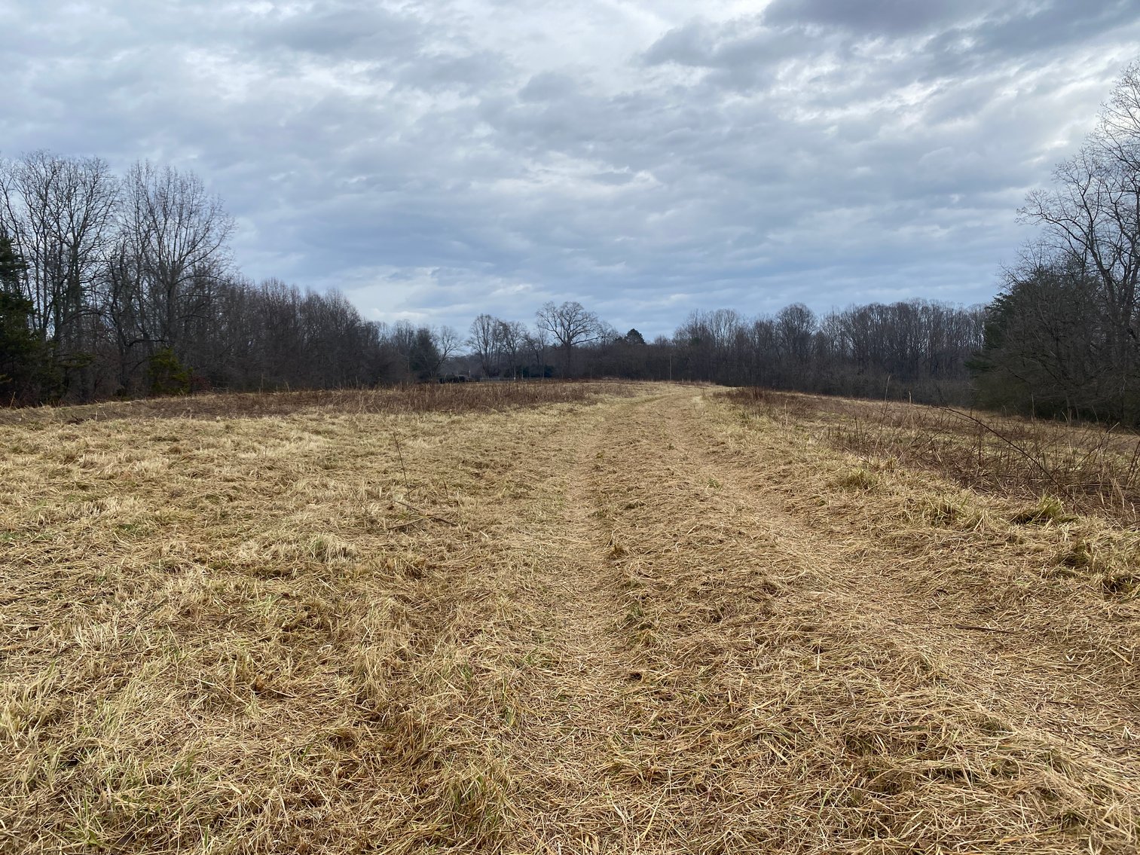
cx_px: 570
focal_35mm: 26
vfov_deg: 53.1
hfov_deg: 67.3
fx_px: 856
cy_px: 428
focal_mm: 4.25
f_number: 1.8
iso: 32
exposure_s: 1/2571
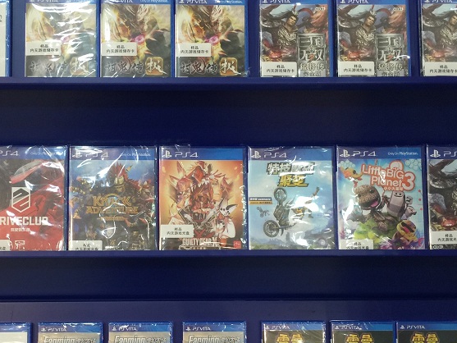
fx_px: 673
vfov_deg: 28.3
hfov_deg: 37.3
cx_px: 172
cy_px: 244
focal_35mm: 51
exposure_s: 1/30
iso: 40
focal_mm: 4.15
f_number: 2.2
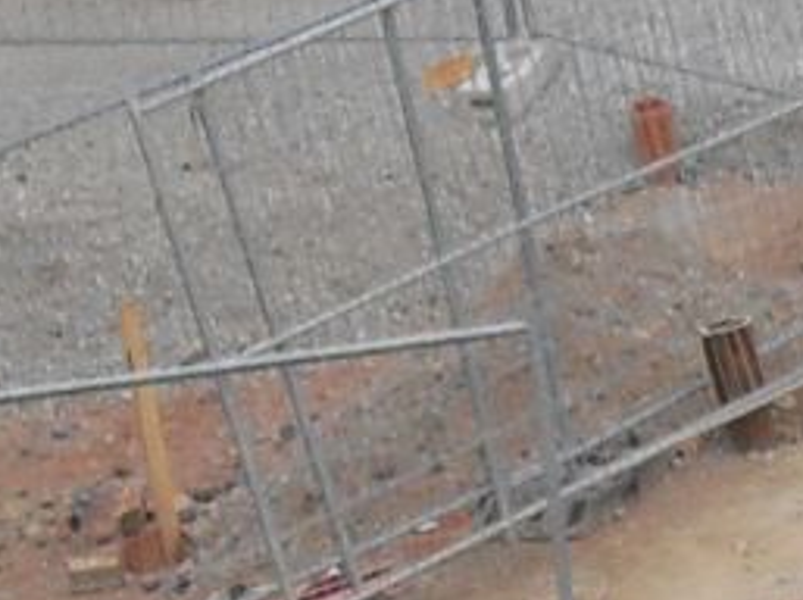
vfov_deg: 3.4
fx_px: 10169
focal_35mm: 439
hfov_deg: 4.5
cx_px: 1572
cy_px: 388
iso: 100
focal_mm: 9
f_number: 3.4
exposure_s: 1/160
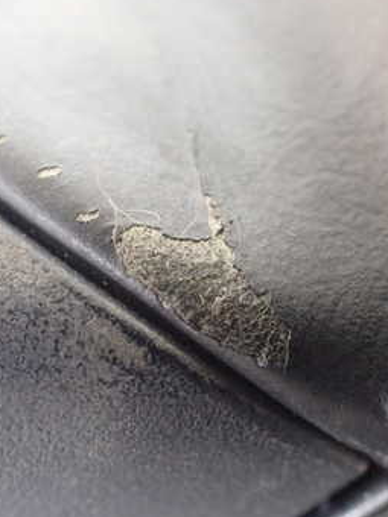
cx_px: 154
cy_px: 272
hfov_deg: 27.5
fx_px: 792
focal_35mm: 53
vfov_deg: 36.2
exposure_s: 1/100
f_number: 2.3
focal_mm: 5.4
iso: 800
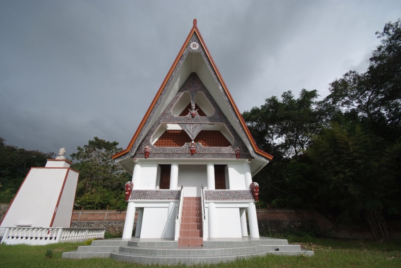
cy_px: 134
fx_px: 167
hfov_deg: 100.3
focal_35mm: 15
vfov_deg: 77.5
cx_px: 200
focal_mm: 10
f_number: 8
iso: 100
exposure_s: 1/250
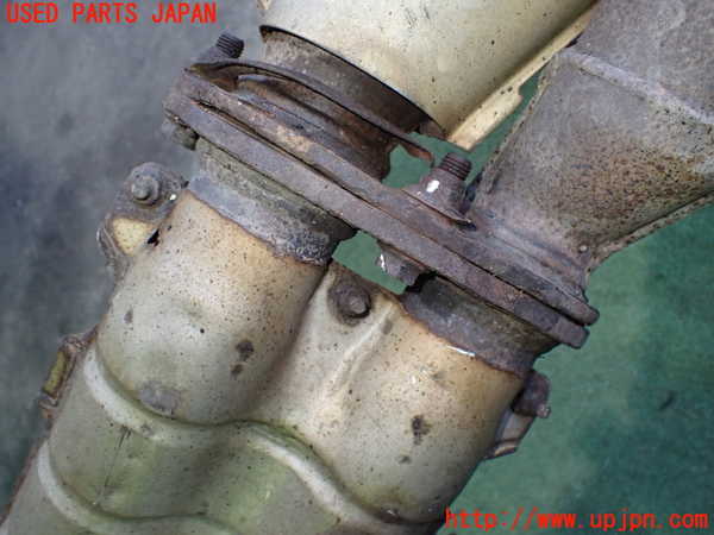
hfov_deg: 60.0
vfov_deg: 46.8
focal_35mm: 30
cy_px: 268
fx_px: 619
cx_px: 357
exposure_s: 1/100
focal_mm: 5.4
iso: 800
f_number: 2.3
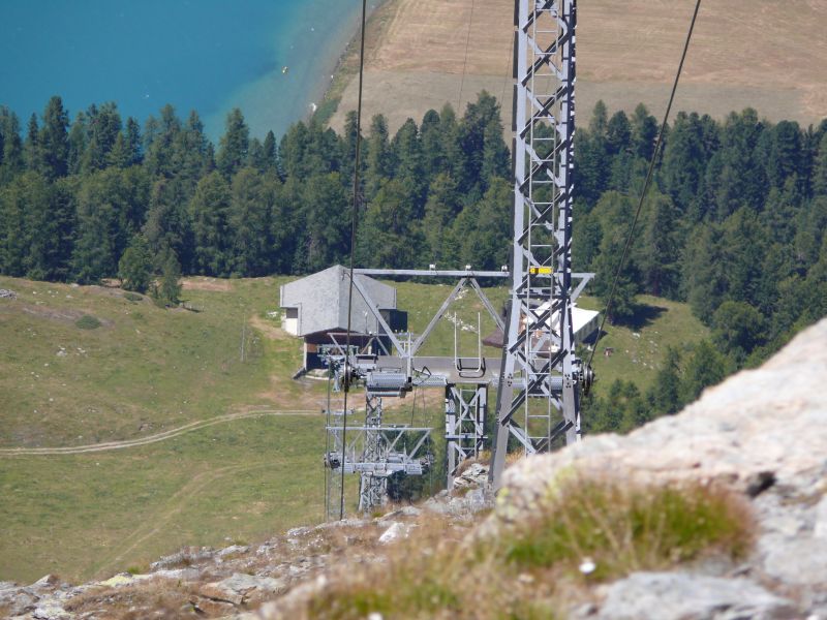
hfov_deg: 4.7
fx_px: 10034
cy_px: 310
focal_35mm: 420
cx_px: 414
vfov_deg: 3.5
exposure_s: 1/400
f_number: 5.6
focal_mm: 88.8
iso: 100
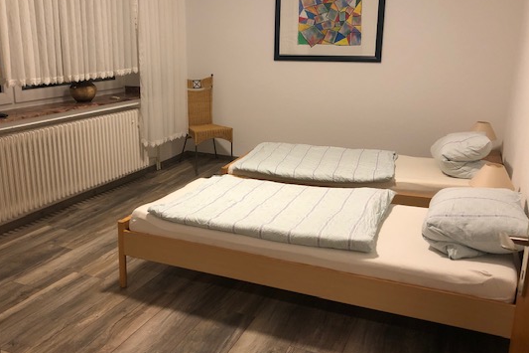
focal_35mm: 35
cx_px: 232
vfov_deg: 37.8
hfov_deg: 54.3
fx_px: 514
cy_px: 176
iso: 80
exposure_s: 1/8
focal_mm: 3.99
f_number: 1.8
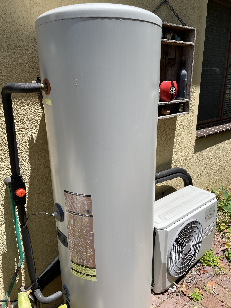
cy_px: 154
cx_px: 116
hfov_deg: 53.1
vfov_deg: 67.3
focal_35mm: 26
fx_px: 231
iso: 32
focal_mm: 4.2
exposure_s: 1/2212
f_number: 1.6
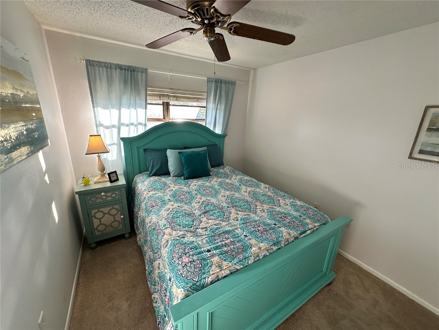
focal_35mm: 14
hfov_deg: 102.1
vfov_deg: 85.7
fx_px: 178
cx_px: 220
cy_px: 165
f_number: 2.2
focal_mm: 2.22
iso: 80
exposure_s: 1/99
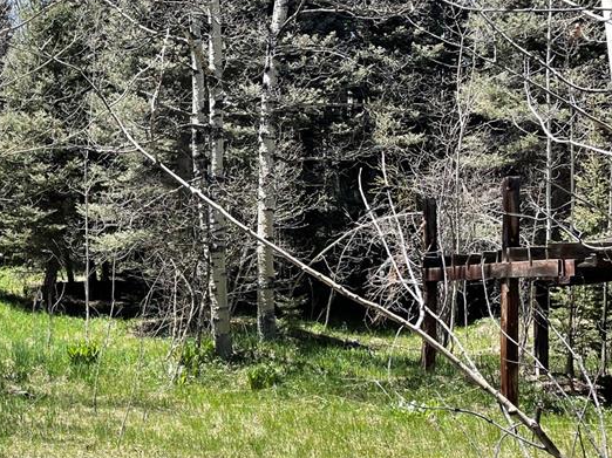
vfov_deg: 28.5
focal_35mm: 51
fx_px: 901
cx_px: 32
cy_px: 281
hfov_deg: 34.8
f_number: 1.6
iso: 32
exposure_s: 1/1159
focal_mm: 4.2
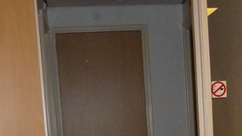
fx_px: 494
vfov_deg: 15.0
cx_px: 175
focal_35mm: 77
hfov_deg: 27.2
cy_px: 176
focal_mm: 4.3
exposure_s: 1/60
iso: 800
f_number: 3.3
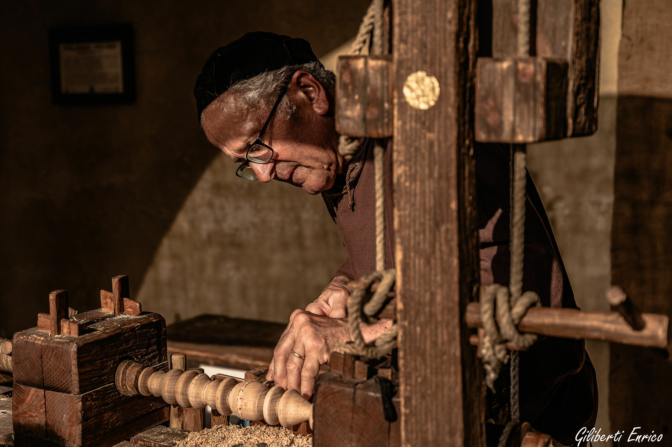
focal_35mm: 54
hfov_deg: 36.9
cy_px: 224
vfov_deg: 25.0
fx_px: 1007
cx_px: 336
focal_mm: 54
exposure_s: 1/400
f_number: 4.5
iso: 110
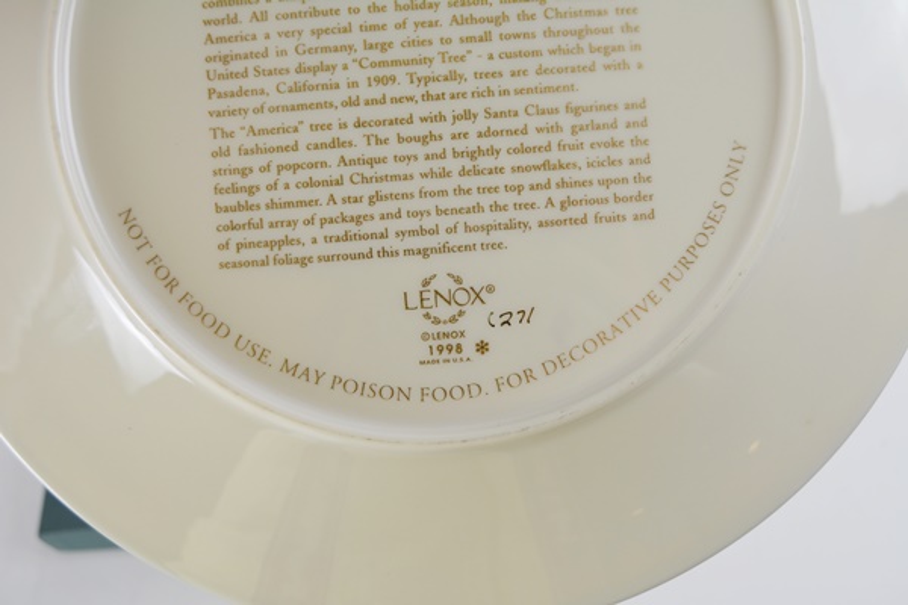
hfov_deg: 53.1
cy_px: 302
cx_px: 454
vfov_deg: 36.9
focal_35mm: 36
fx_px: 908
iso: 220
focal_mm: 24
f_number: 5.6
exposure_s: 1/125
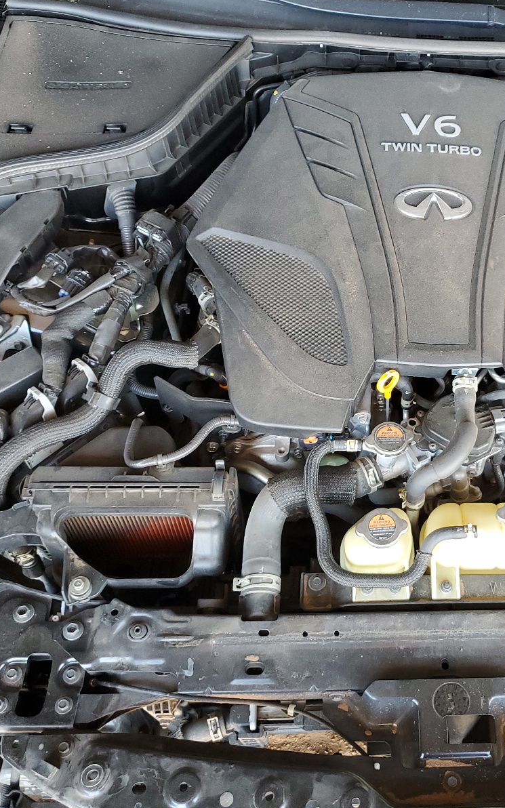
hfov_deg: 33.4
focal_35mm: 37
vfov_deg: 52.7
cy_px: 403
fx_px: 815
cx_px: 407
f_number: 1.5
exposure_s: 1/60.2
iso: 104
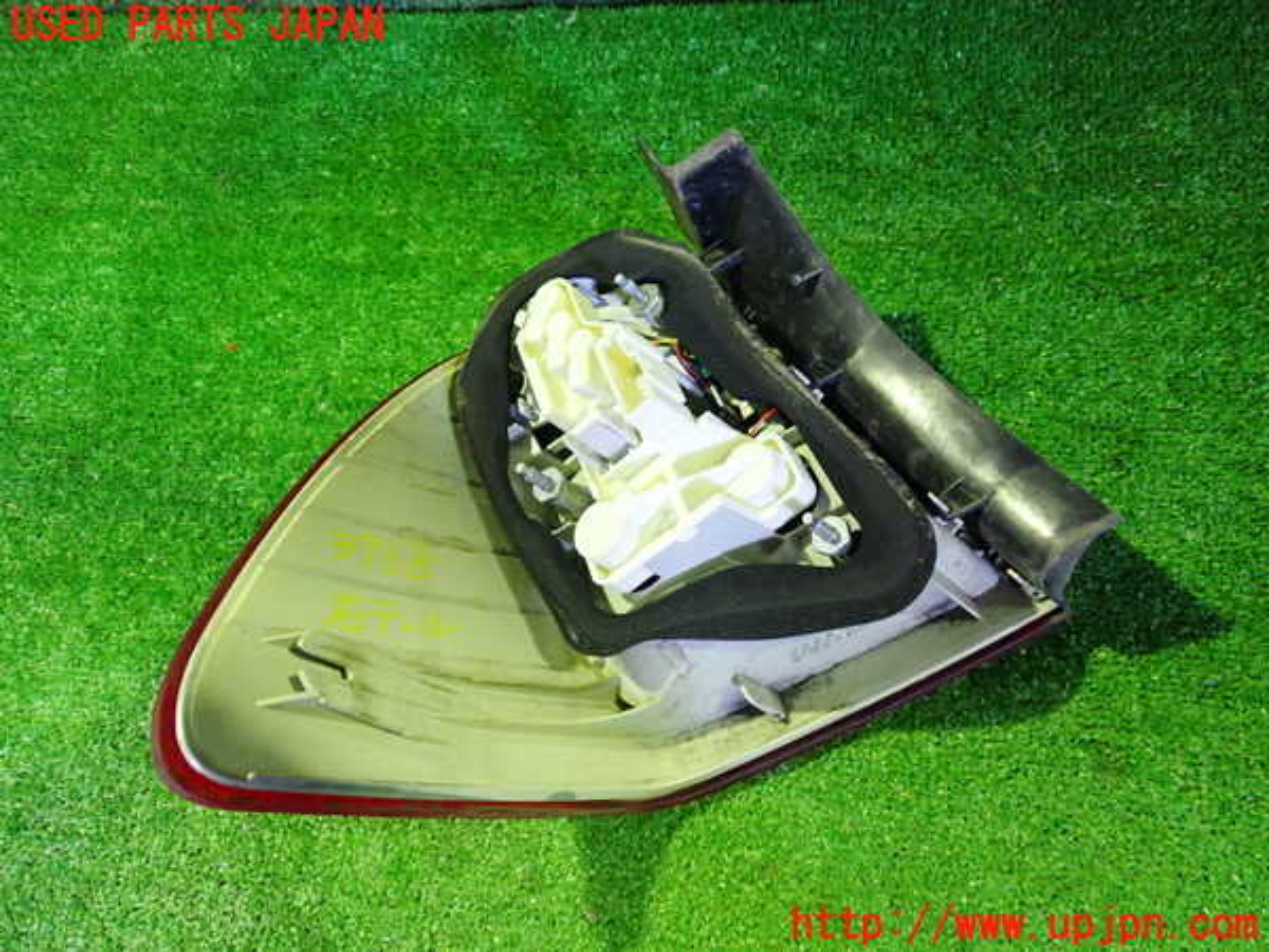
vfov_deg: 46.8
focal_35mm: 30
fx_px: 1100
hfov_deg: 60.0
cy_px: 476
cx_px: 634
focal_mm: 5.4
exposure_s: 1/30
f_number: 2.3
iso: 800
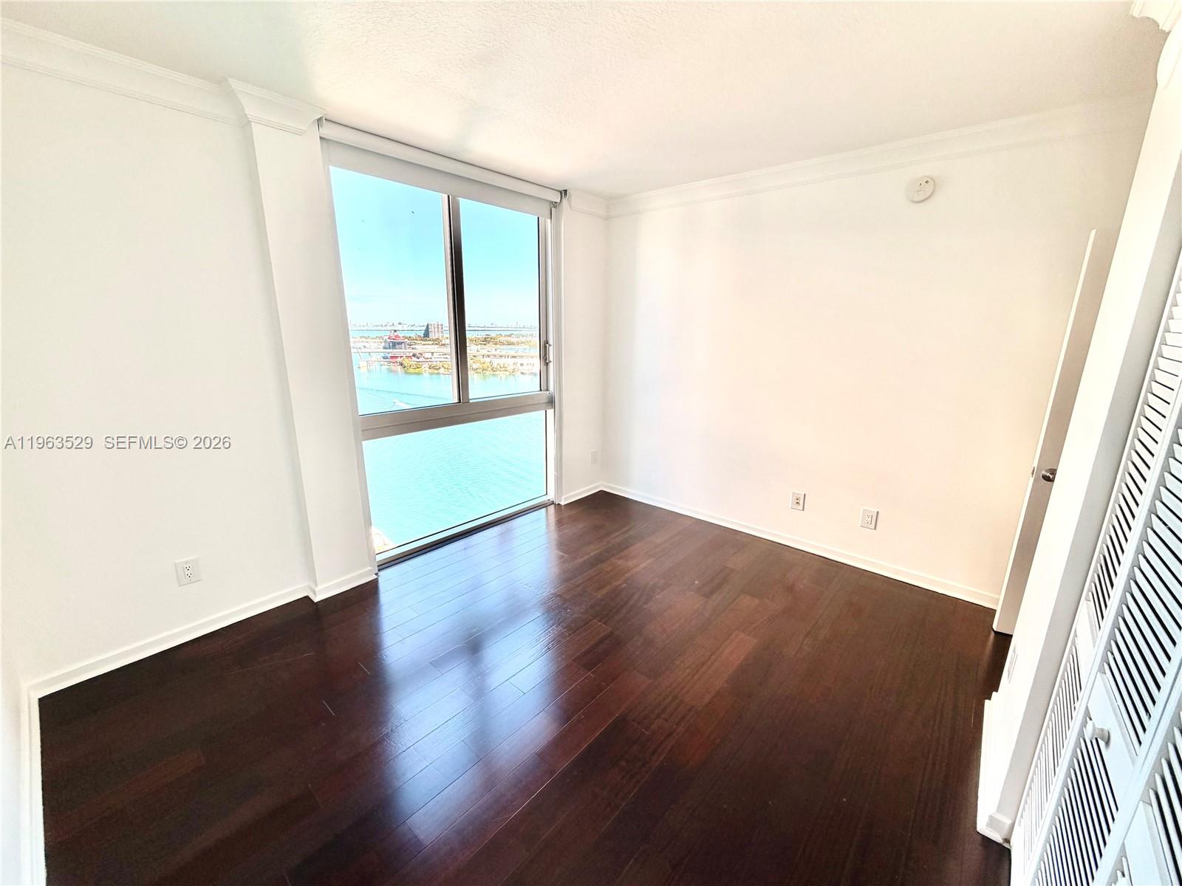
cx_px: 591
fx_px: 478
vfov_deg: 85.7
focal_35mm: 14
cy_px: 443
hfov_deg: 102.1
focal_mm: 2.22
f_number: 2.2
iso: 64
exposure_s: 1/165
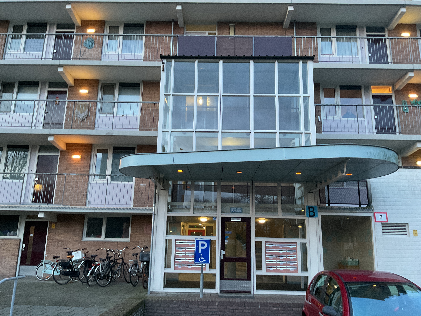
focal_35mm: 29
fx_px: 353
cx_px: 210
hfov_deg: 61.7
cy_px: 158
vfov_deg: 48.2
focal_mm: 3
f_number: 1.8
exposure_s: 1/60
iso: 200
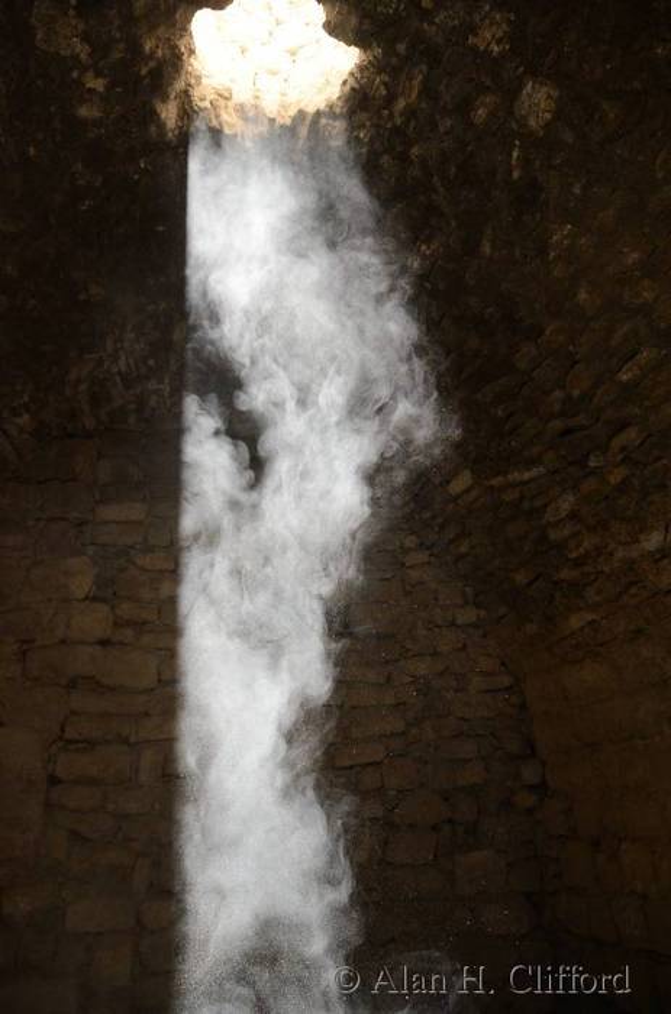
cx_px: 336
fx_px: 759
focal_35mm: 27
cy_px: 507
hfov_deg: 47.7
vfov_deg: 67.5
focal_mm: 18
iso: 2200
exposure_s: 1/500
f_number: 3.5
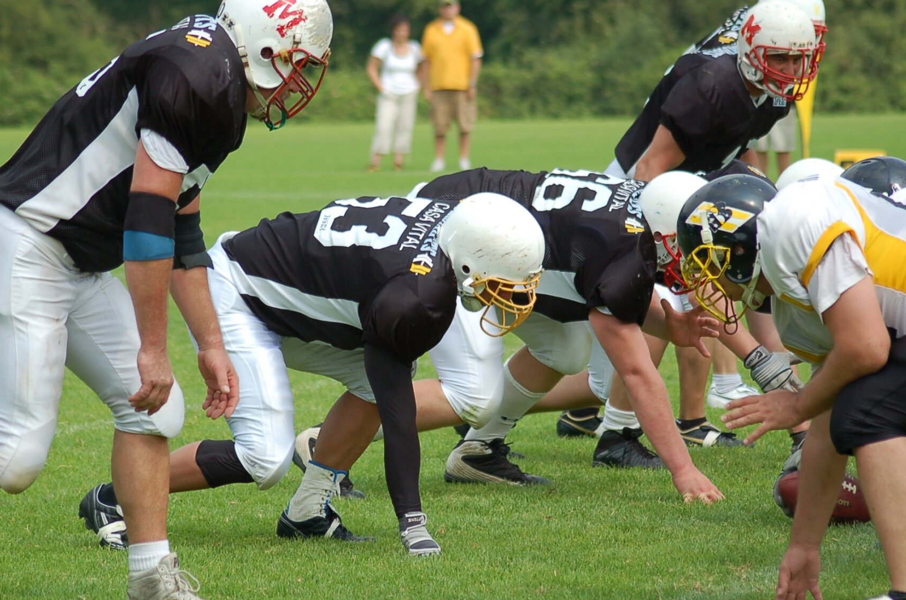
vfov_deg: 5.9
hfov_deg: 8.9
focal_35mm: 233
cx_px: 413
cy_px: 280
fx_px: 5852
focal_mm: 120
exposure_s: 1/1000
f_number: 4.2
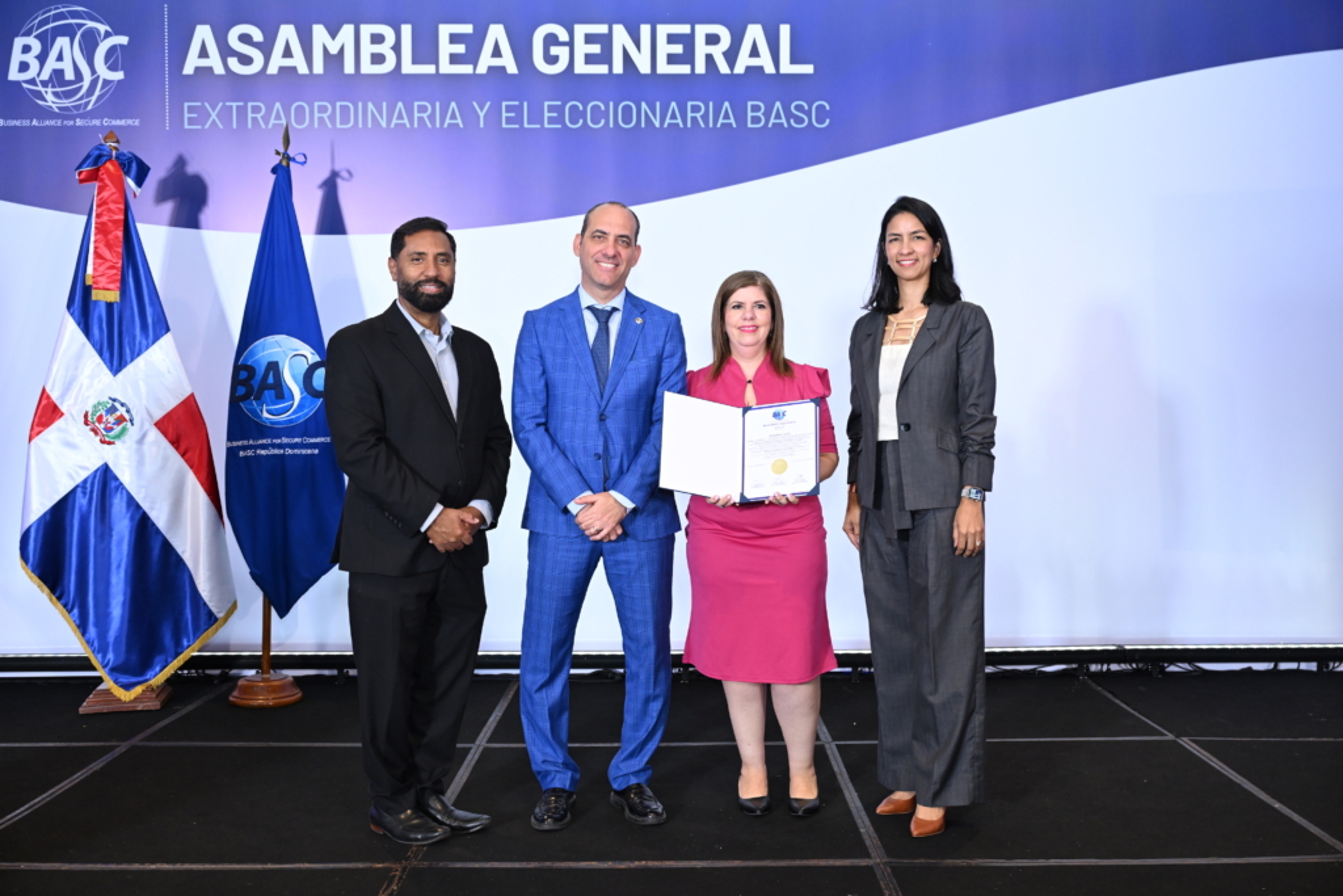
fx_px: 1306
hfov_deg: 54.4
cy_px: 448
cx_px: 672
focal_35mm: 35
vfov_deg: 37.9
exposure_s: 1/200
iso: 1250
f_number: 3.5
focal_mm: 35
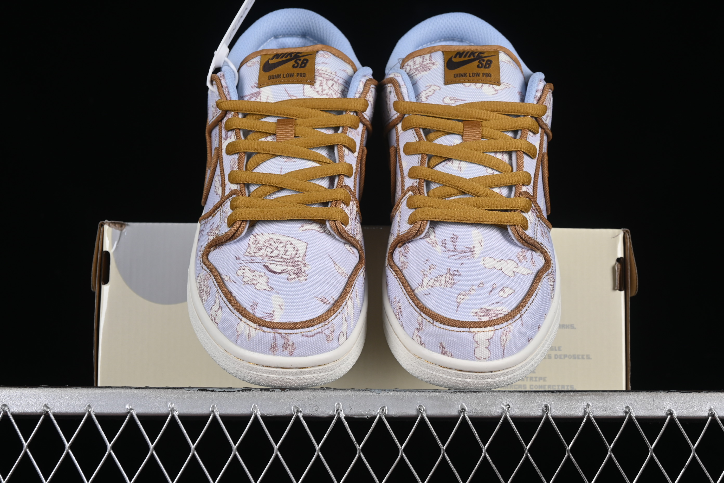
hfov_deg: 27.0
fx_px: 1508
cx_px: 362
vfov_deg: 18.2
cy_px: 242
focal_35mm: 75
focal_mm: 50
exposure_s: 1/80
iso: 160
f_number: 8
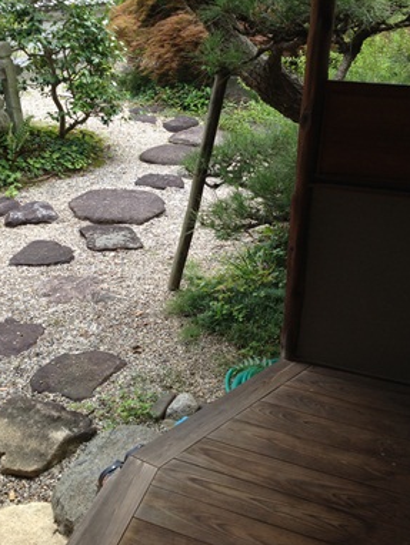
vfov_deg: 47.8
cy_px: 258
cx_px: 189
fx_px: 615
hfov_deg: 36.8
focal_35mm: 39
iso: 64
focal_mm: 4.28
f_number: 2.4
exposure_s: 1/386
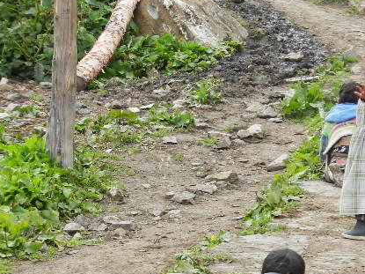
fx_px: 2498
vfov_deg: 6.3
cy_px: 157
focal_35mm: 237
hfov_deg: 8.3
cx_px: 310
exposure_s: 1/60
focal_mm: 22.2
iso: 160
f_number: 5.1
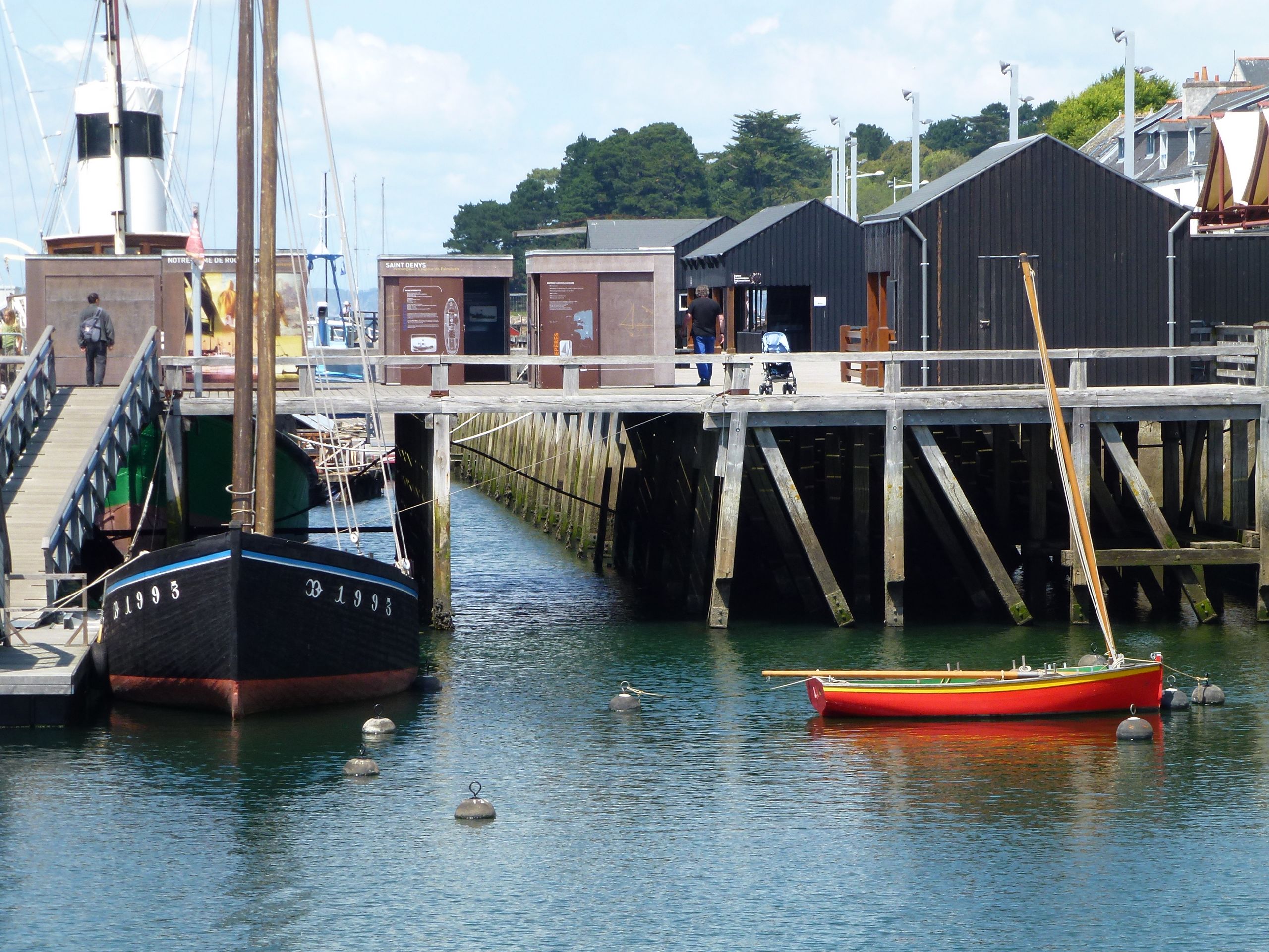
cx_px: 634
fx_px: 5279
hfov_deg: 13.7
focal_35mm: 144
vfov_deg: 10.3
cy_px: 476
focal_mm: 23.4
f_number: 5.2
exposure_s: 1/320
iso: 100
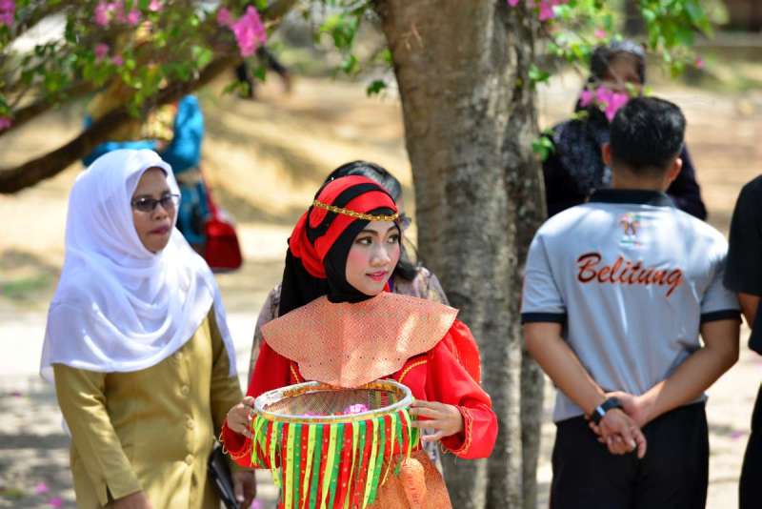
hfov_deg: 12.1
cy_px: 254
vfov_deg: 8.1
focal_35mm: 170
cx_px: 381
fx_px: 3599
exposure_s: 1/200
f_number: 4.5
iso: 100
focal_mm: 170
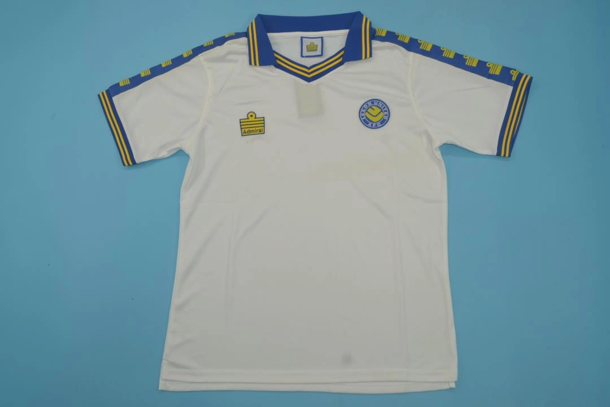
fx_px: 559
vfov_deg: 40.0
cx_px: 305
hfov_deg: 57.2
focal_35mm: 33
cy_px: 204
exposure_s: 1/80
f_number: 8
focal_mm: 22
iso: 200
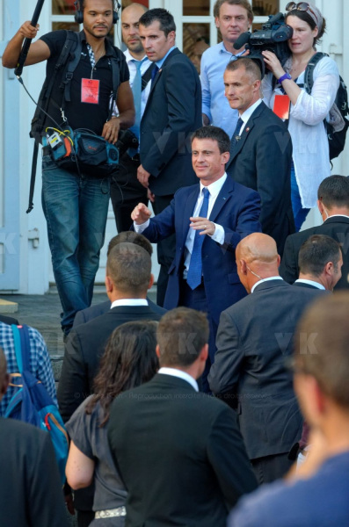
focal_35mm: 300
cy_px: 264
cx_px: 174
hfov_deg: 4.6
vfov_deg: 6.9
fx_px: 4385
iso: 250
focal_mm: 200
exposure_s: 1/500
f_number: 5.6
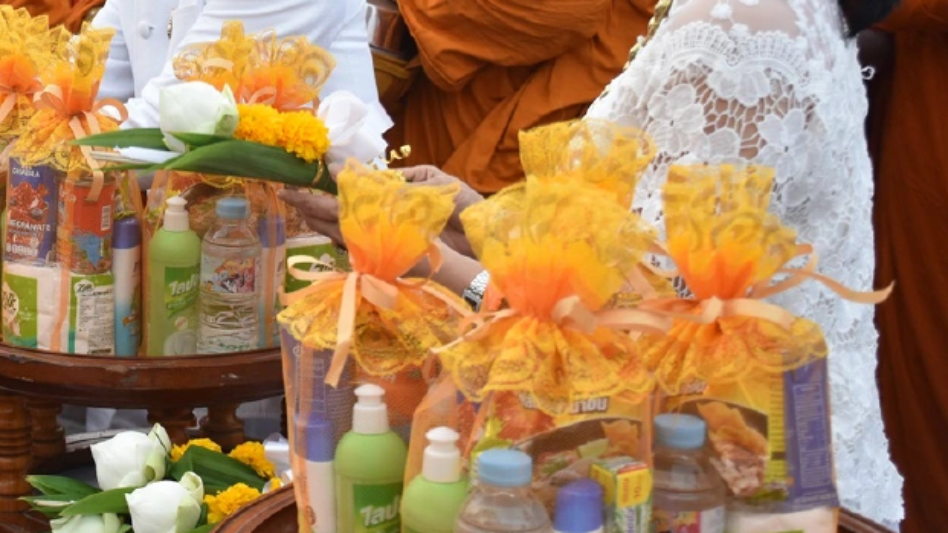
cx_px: 53
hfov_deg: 24.9
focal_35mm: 82
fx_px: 2061
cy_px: 95
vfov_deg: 14.6
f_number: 4
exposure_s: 1/60
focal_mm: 27
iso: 400
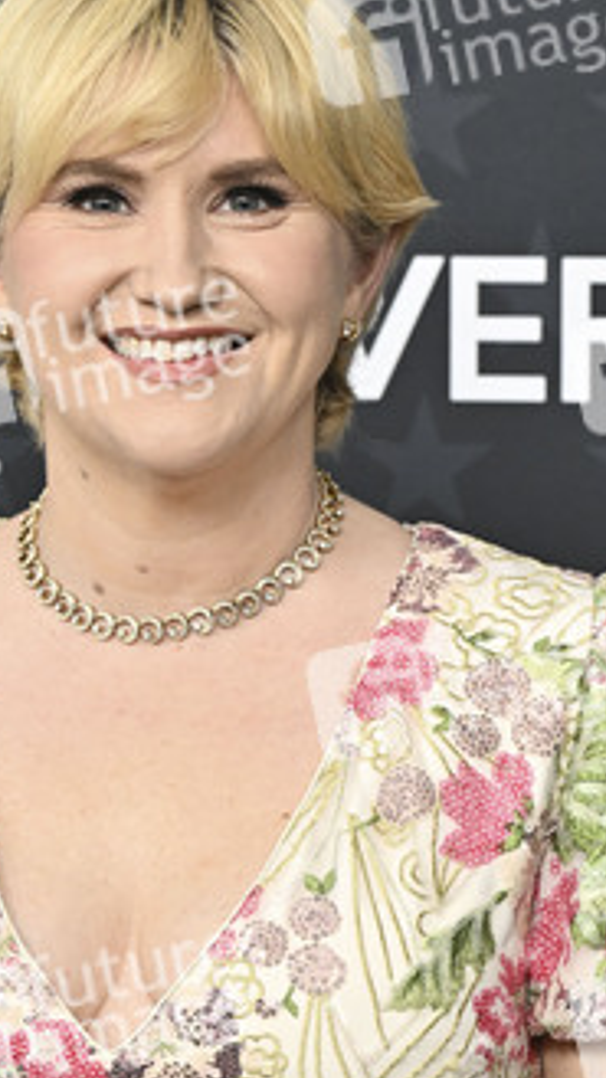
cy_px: 521
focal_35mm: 177
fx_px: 5058
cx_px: 177
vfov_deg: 12.2
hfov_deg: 6.9
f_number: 5.6
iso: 1250
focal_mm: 93
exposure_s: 1/320
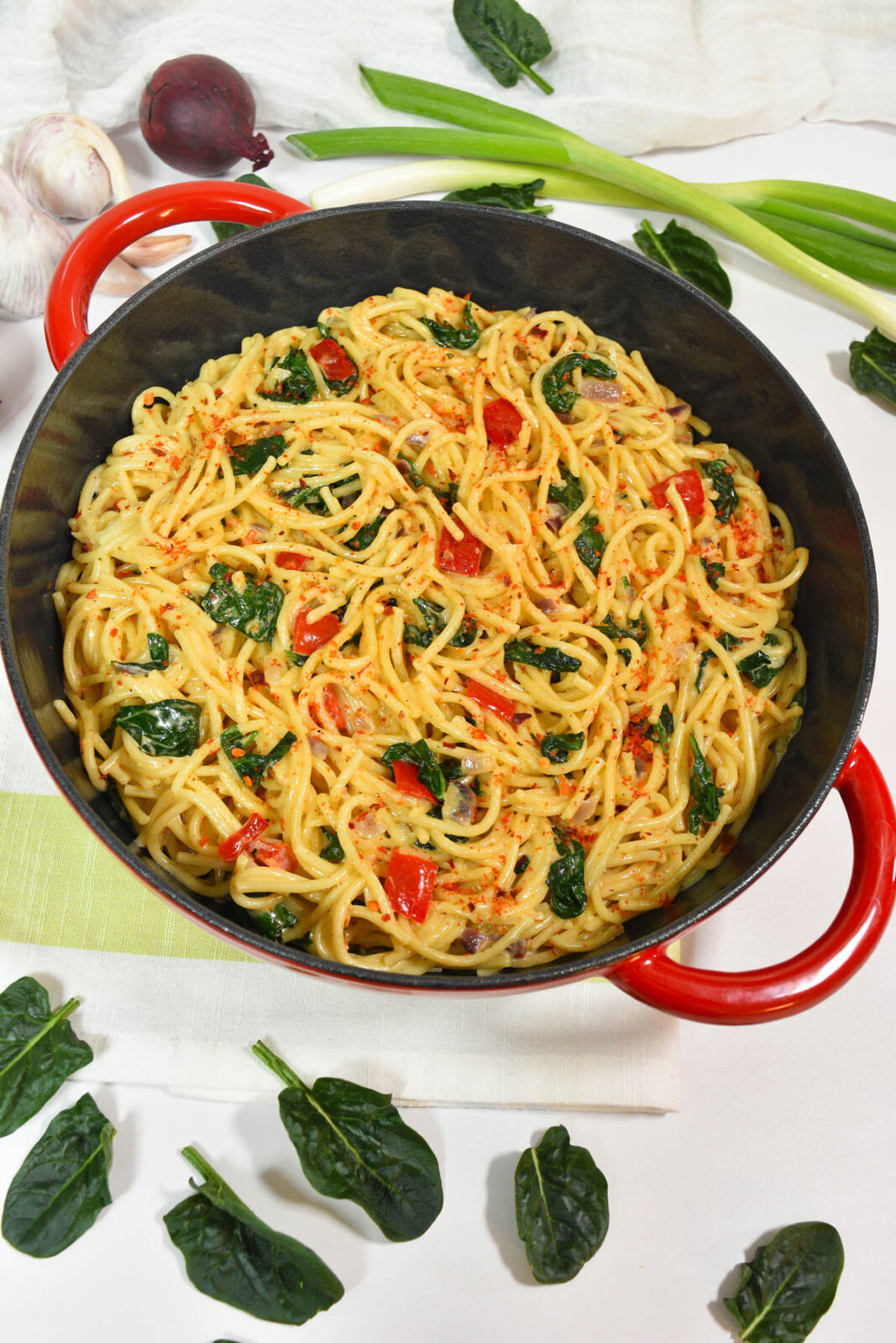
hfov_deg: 36.9
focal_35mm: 36
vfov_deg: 53.1
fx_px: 1344
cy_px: 672
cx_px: 448
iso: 1250
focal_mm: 24
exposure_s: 1/60
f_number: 7.1
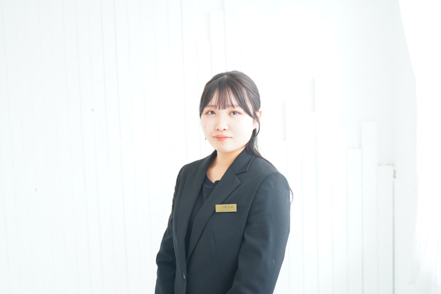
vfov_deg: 38.9
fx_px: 416
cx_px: 220
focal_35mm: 34
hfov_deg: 55.8
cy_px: 147
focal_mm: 34
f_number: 2.8
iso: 800
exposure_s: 1/160
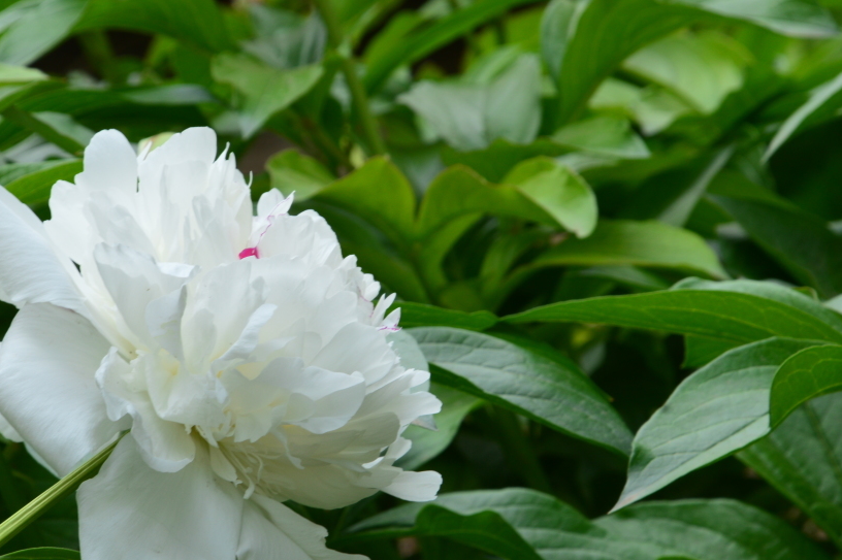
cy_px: 341
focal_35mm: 292
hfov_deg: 7.1
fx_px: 6816
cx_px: 382
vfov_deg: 4.7
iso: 200
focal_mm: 155
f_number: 18
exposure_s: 1/40
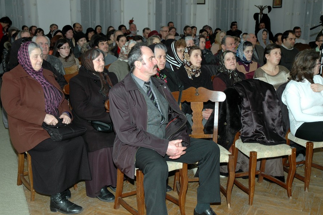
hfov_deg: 38.2
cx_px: 164
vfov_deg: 26.0
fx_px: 466
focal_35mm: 52
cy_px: 107
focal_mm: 34
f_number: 4.2
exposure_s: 1/60
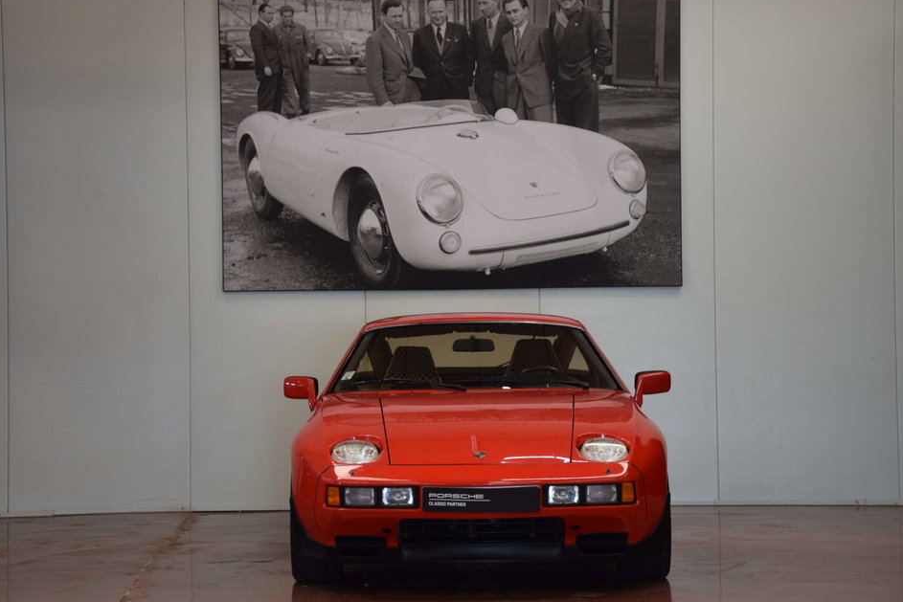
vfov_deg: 13.6
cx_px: 438
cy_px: 286
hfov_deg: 20.2
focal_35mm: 101
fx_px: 2534
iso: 560
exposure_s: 1/60
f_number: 5.3
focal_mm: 62
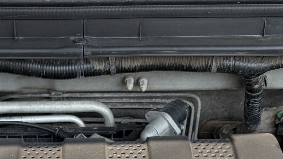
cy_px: 333
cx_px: 108
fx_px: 690
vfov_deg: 11.6
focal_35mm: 92
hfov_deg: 23.1
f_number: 1.6
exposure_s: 1/987
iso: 64
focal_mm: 5.96
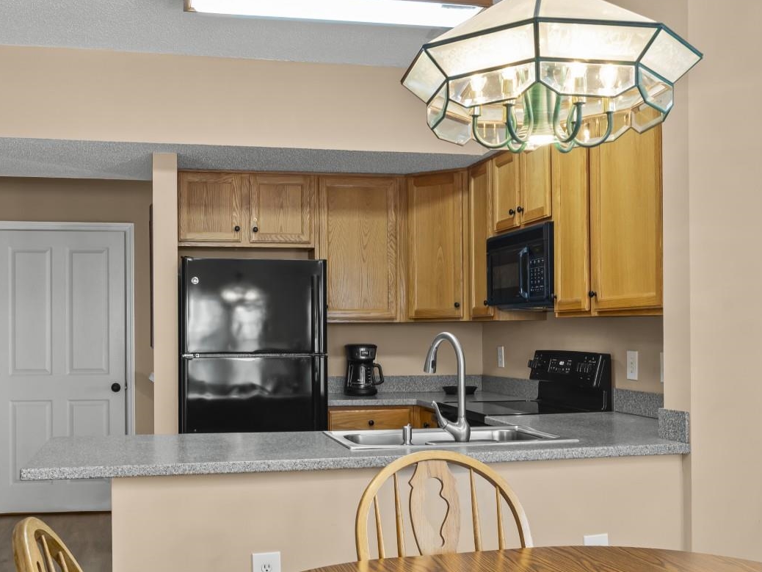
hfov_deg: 44.8
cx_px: 356
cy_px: 335
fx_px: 925
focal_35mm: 42
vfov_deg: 34.3
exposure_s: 2.5
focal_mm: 28
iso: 400
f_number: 9
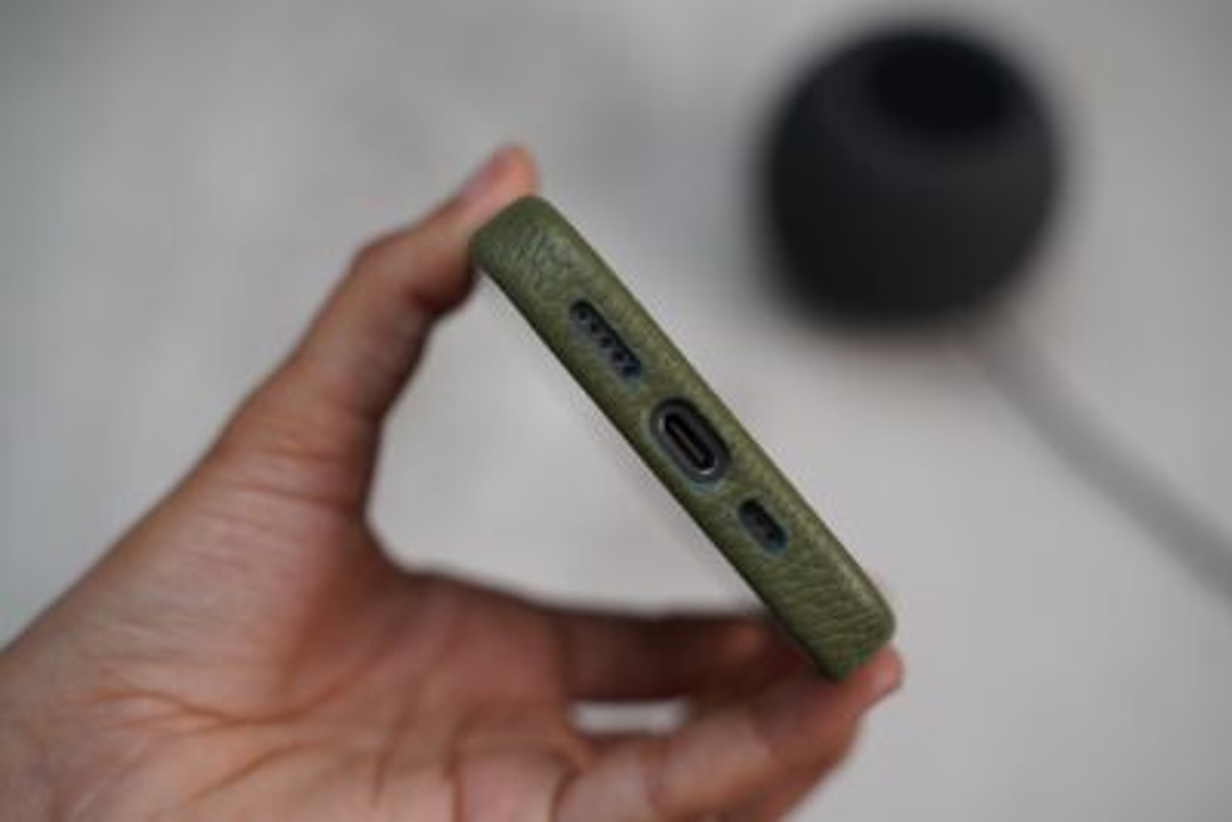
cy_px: 411
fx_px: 1780
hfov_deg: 38.2
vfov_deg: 26.0
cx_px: 616
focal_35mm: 52
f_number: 4
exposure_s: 1/60
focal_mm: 52
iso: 500
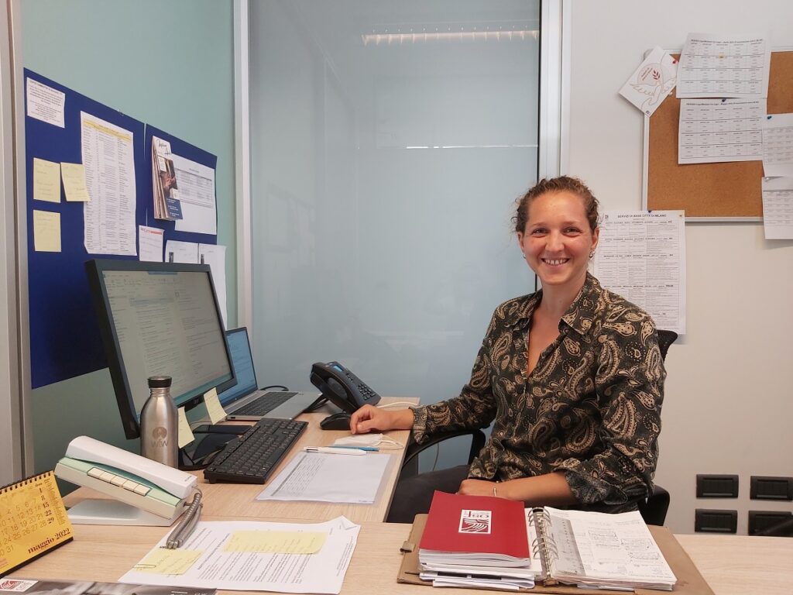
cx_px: 396
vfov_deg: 53.1
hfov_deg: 67.3
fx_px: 596
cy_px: 298
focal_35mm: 26
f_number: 1.7
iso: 125
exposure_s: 1/50
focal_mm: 3.92
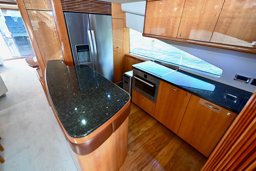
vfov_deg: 77.3
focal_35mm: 15
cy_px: 86
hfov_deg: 100.4
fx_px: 107
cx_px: 128
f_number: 4.5
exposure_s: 1/100
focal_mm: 10
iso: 3200
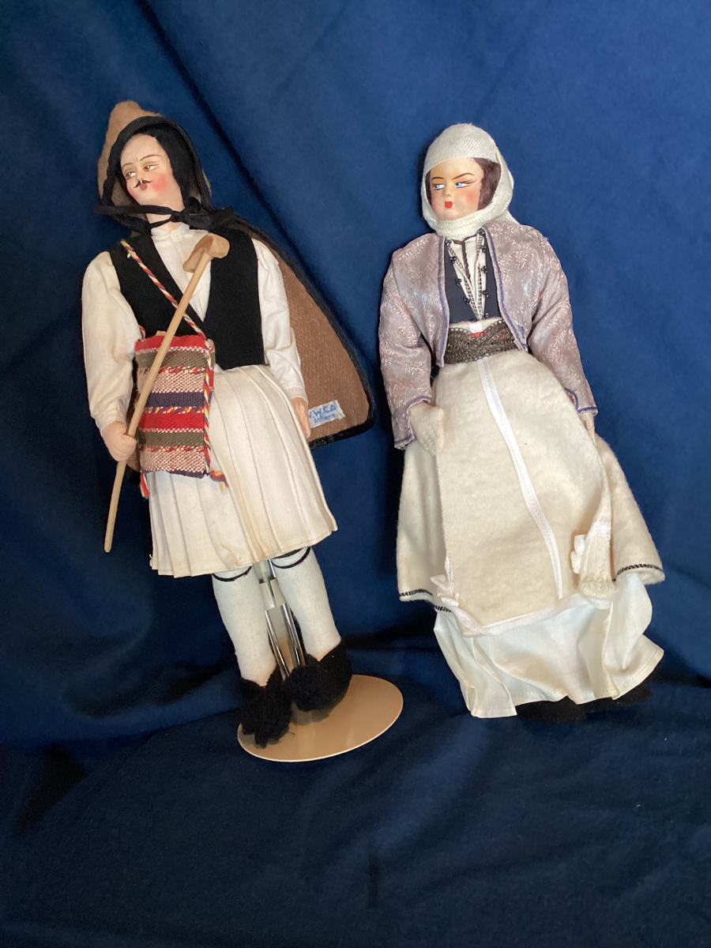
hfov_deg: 45.4
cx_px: 356
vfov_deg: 58.4
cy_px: 474
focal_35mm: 31
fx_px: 849
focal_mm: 3.3
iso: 320
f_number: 2.4
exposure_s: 1/60
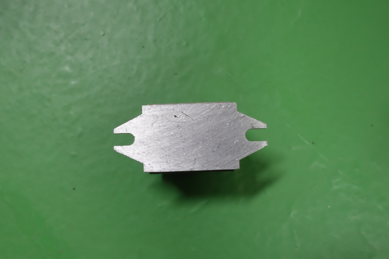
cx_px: 194
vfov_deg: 42.3
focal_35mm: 31
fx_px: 335
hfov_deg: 60.3
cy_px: 130
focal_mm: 11.22
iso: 500
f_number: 2.5
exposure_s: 1/40
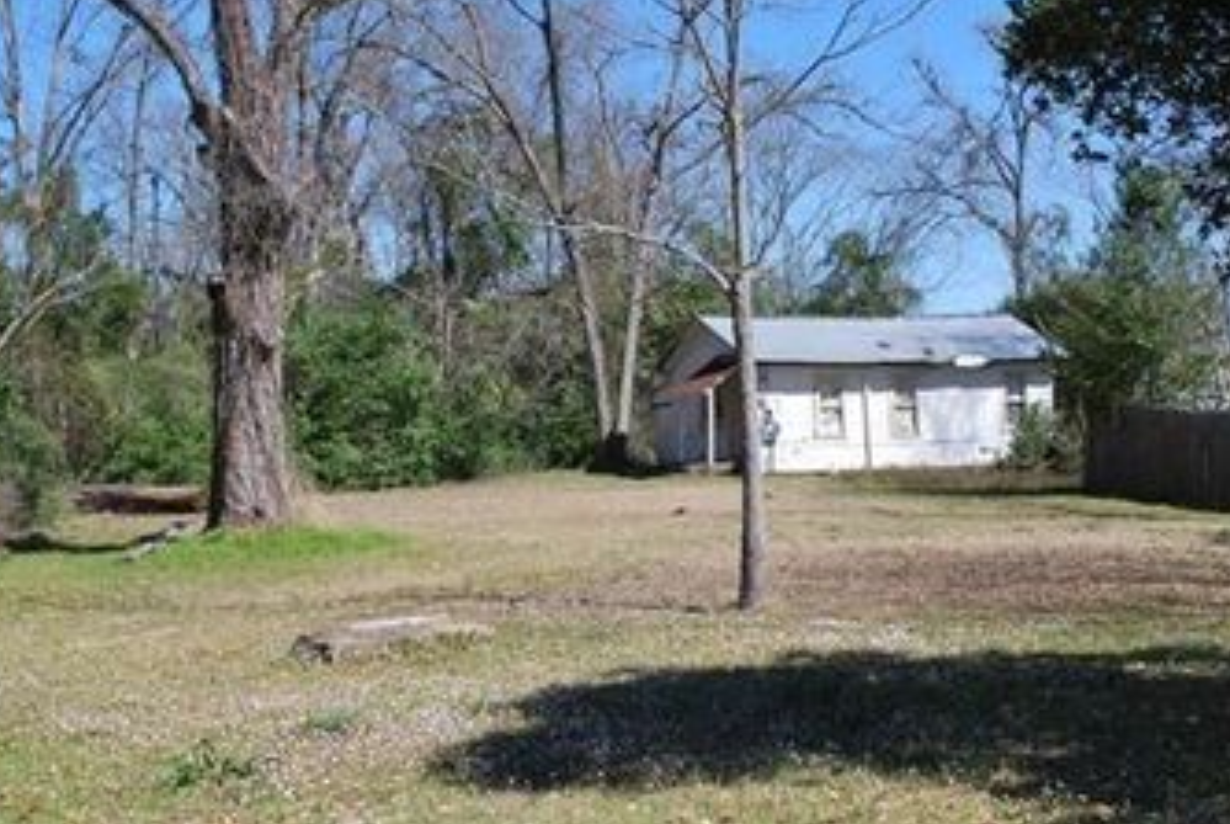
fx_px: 1847
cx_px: 691
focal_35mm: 54
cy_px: 528
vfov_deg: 25.0
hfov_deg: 36.8
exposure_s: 1/250
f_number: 8
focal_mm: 24
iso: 100
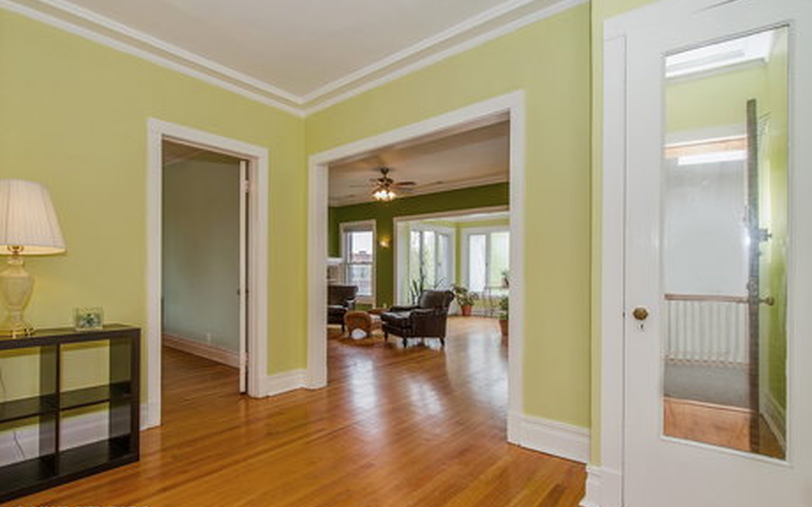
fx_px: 388
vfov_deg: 66.3
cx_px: 392
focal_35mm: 18
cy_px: 261
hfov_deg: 92.6
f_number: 9
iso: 320
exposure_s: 1/20
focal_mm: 11
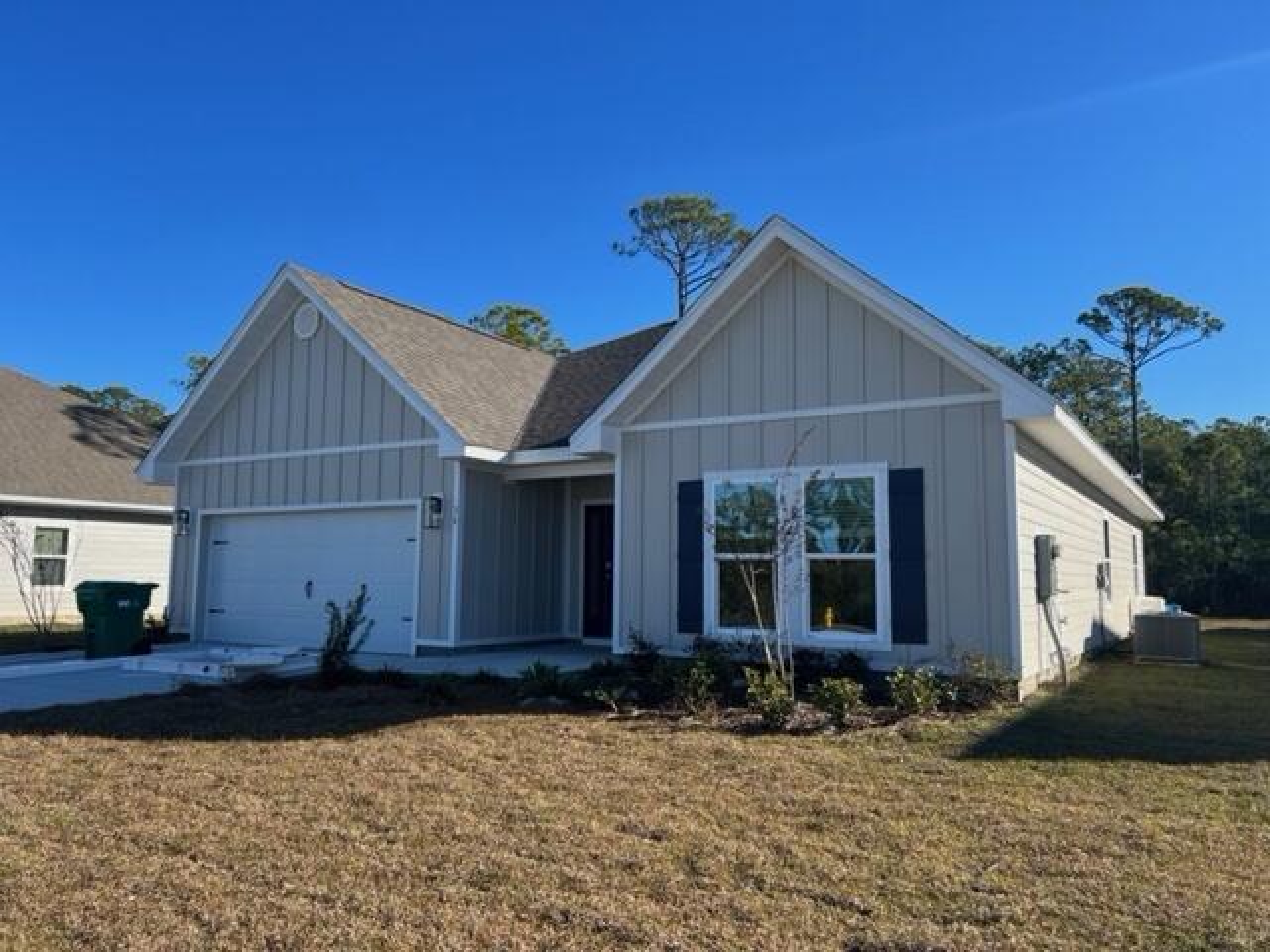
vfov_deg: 53.1
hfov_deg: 67.3
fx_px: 954
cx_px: 635
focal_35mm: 26
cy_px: 476
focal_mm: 5.7
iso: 50
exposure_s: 1/2632
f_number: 1.5
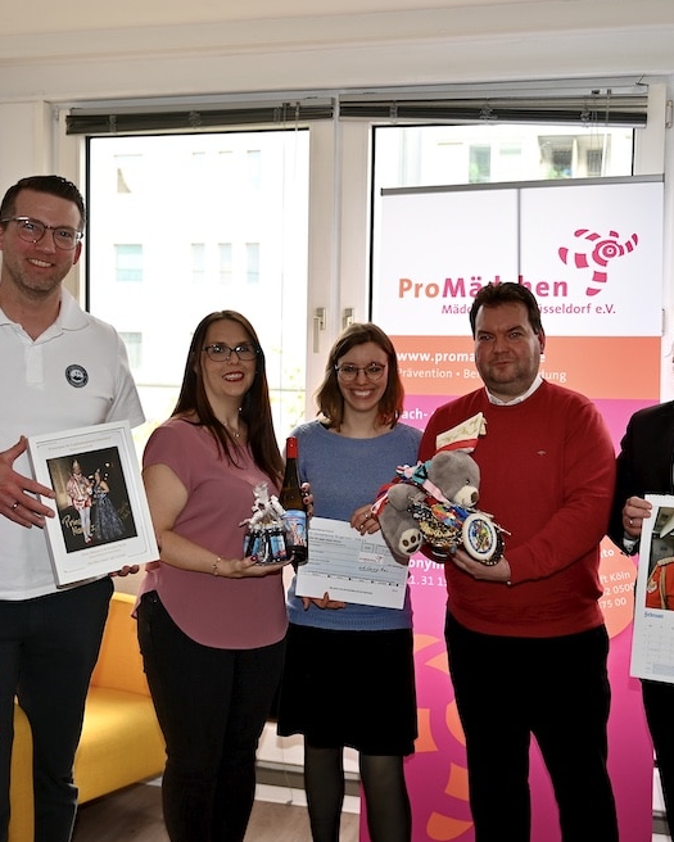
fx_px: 1022
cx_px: 385
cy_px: 424
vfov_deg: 44.8
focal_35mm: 41
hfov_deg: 36.4
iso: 180
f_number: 2.8
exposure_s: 1/100
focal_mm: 28
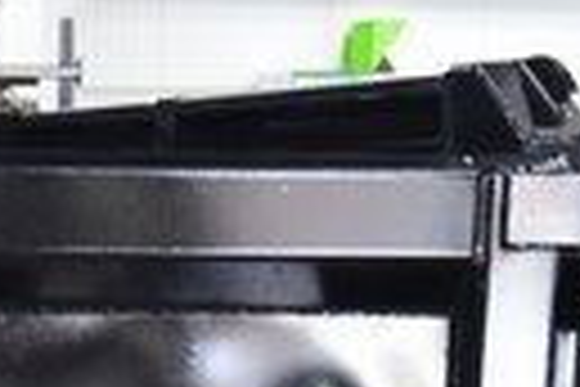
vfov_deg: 5.8
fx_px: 3729
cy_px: 799
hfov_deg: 8.5
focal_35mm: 231
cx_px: -504
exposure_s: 1/60
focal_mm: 31
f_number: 5
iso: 1600
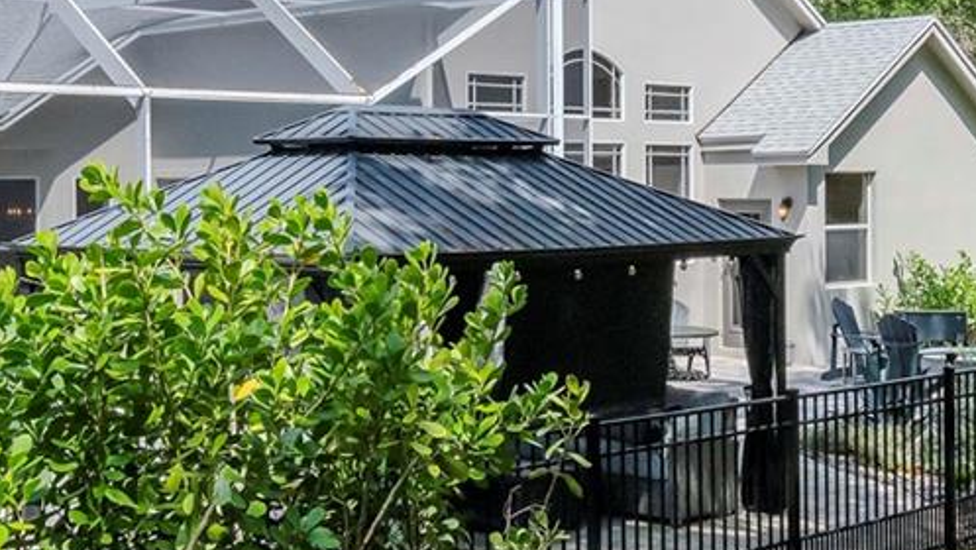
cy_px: 175
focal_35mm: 66
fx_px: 1701
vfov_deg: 18.3
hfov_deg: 31.7
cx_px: 295
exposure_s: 1/2000
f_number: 7.1
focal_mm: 13
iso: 500
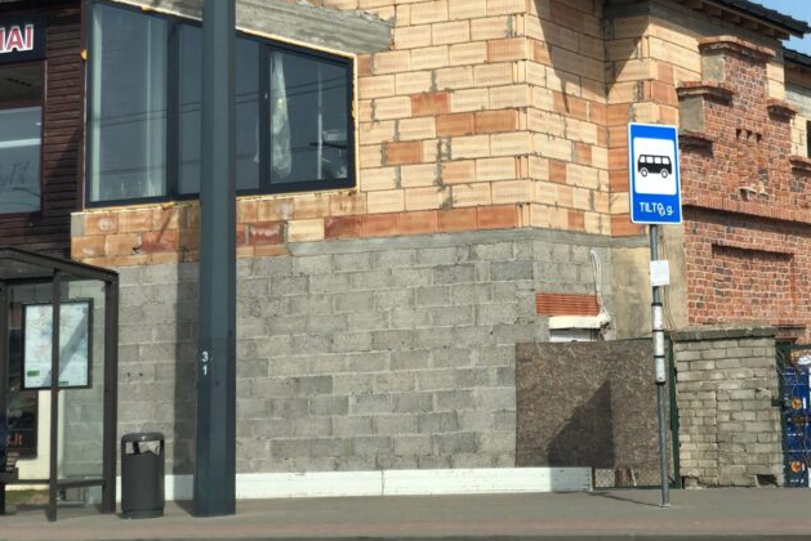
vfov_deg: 15.4
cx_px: 565
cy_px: 48
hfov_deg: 23.0
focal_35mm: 88
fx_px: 1983
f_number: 2.4
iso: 16
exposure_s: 1/1066
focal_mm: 6
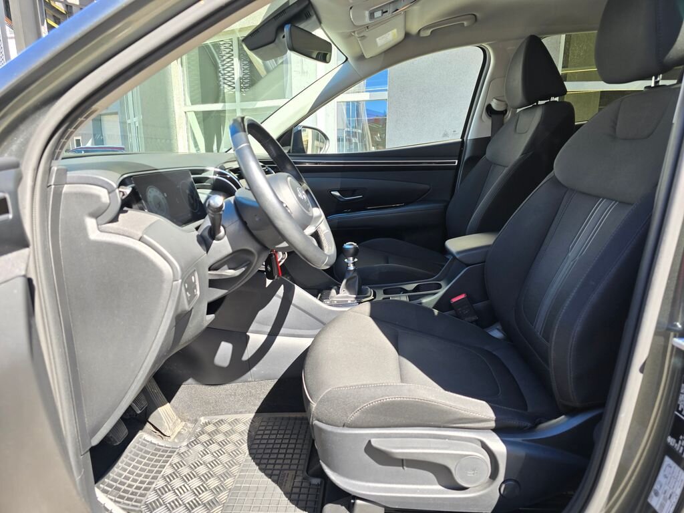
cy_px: 256
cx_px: 342
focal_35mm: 23
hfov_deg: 73.9
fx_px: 454
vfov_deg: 58.9
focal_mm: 6.3
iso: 40
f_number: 1.7
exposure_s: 1/180
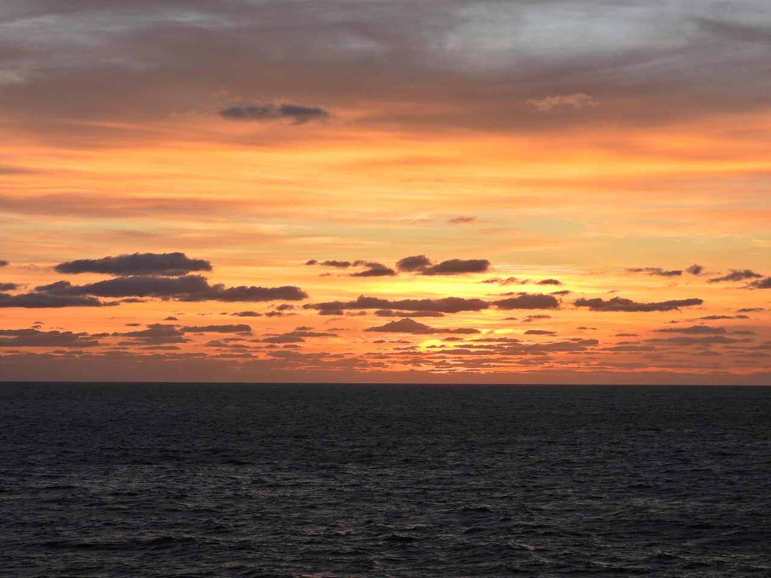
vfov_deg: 17.4
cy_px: 289
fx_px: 1893
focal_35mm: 85
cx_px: 386
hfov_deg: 23.0
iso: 100
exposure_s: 1/400
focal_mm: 15.2
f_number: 4
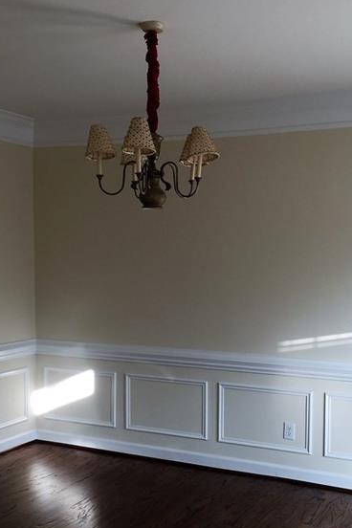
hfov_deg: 31.8
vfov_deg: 46.1
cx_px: 207
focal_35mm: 42
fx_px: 616
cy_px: 319
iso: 32
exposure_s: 1/126
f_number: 2.2
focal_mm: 4.15
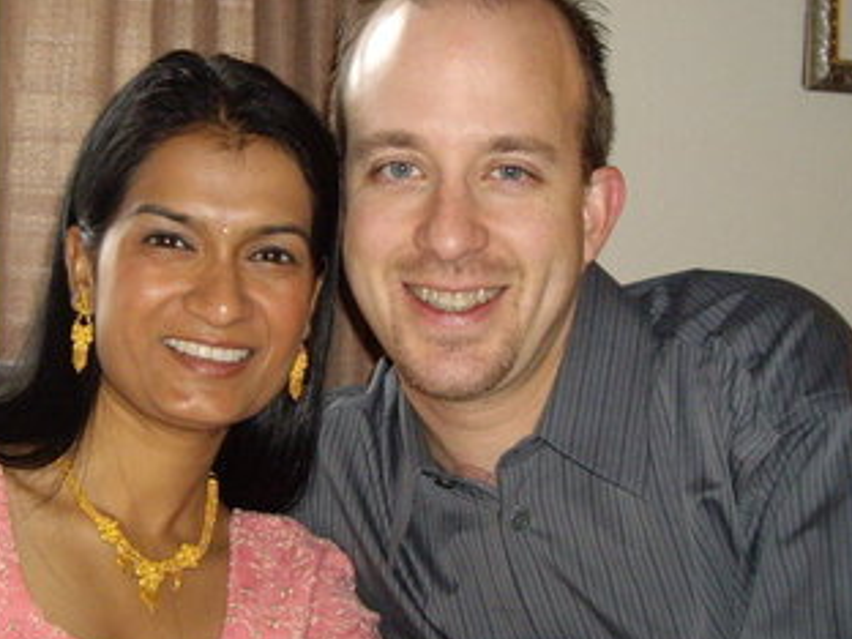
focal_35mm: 78
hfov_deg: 24.9
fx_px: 1920
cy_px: 281
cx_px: 314
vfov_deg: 18.9
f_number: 2.7
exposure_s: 1/40
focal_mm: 6.2
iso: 200
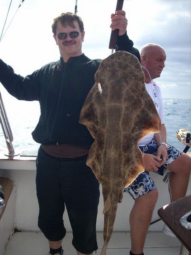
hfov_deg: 38.6
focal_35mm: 37
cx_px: 96
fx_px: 272
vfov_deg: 50.2
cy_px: 128
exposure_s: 1/177
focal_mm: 6.2
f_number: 5.6
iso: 64
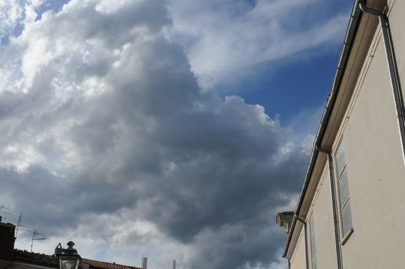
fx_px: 483
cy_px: 141
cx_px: 209
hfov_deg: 45.5
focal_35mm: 43
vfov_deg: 31.1
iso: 1000
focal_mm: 24
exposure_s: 1/1250
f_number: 18
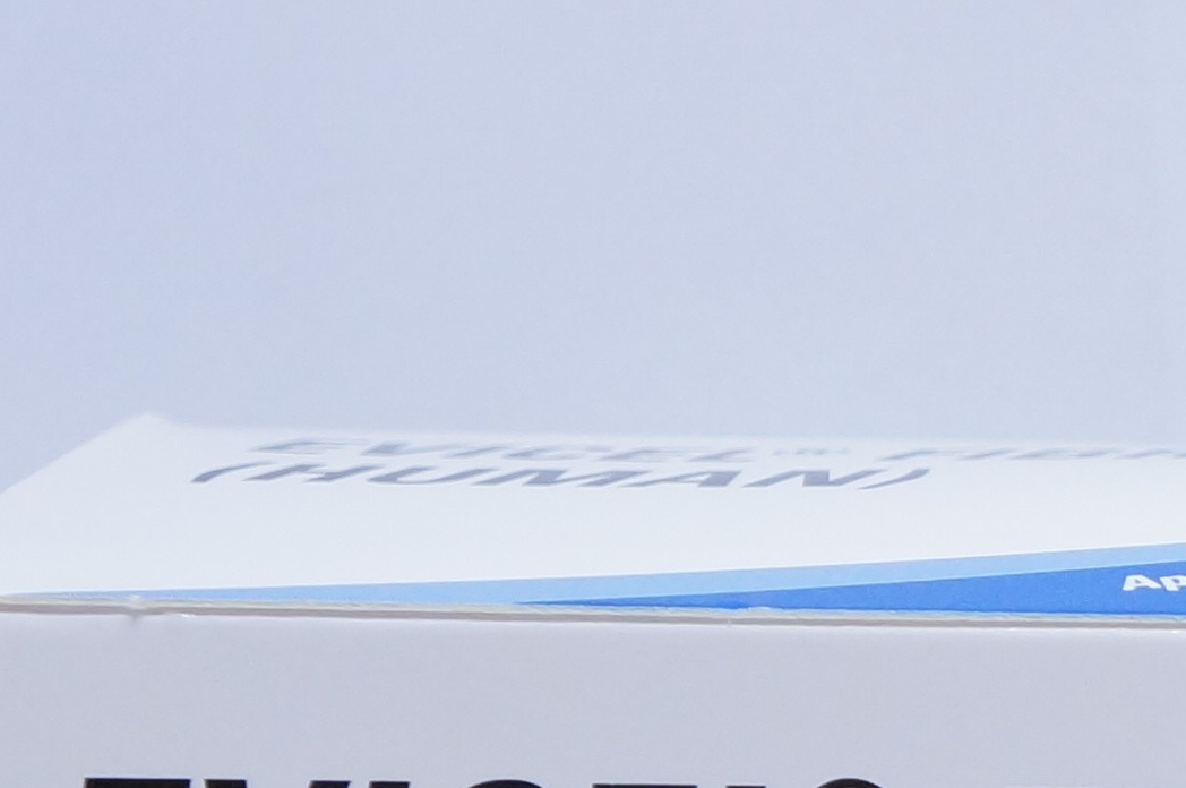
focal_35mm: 225
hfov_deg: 8.7
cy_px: 1699
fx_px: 7403
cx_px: 2212
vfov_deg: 5.9
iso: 800
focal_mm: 32
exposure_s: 1/125
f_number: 4
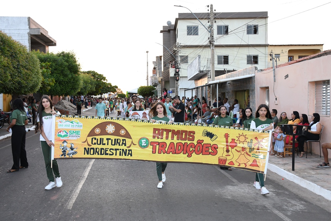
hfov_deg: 55.8
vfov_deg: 38.9
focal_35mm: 34
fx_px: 313
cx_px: 166
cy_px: 110
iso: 1000
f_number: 5
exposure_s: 1/200
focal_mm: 23
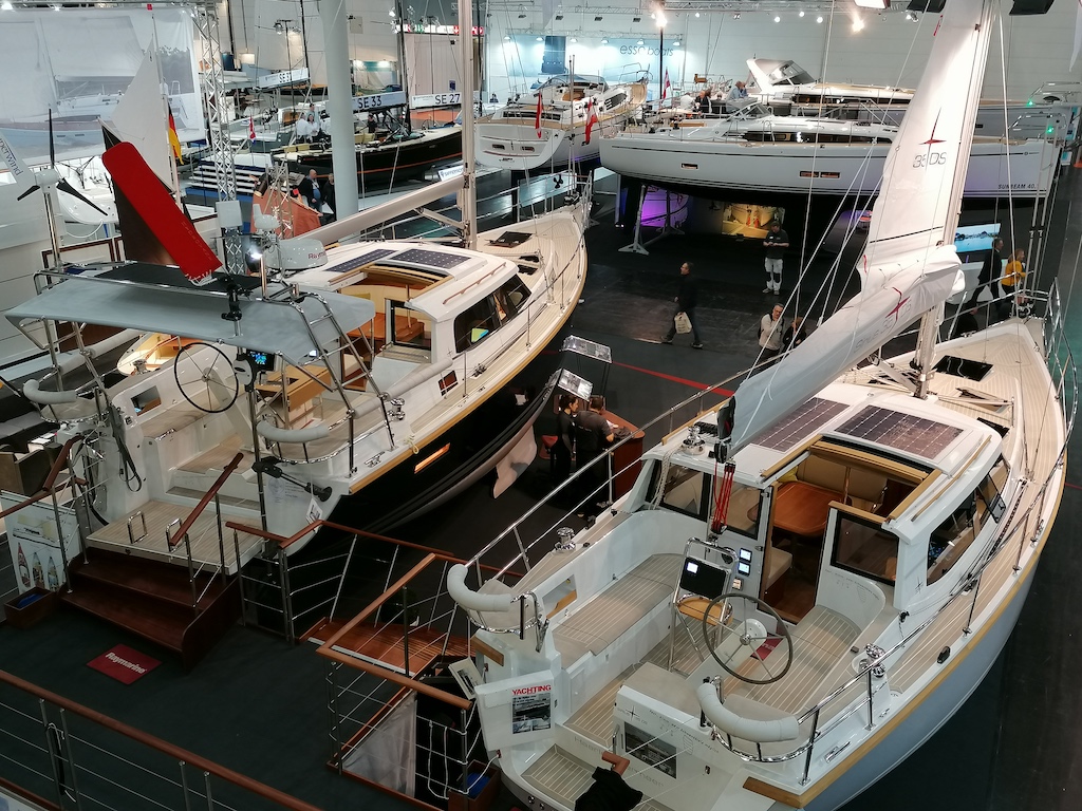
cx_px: 541
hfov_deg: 55.4
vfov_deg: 42.9
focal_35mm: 33
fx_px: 1031
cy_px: 406
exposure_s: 1/50
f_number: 1.8
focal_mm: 4.75
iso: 125
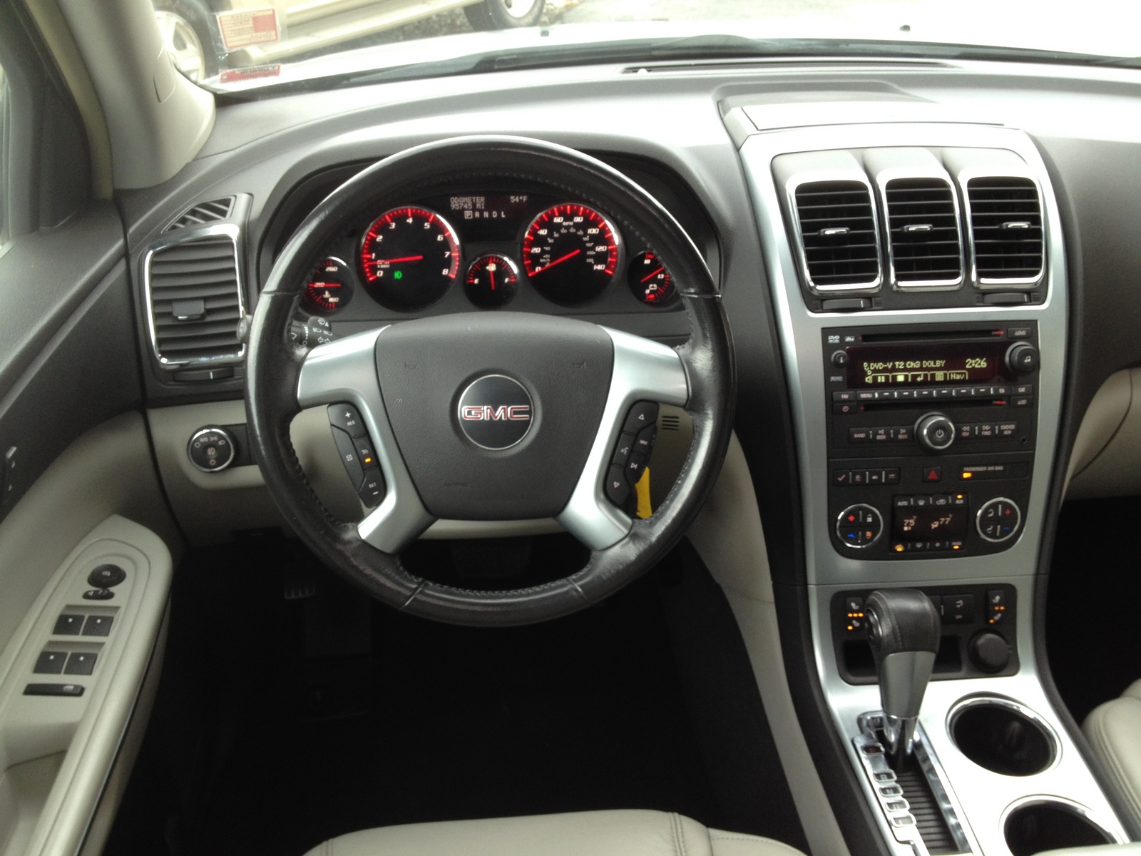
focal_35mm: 35
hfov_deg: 52.6
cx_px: 570
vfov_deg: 40.7
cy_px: 428
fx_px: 1154
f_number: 2.4
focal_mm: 4.28
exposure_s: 1/30
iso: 64
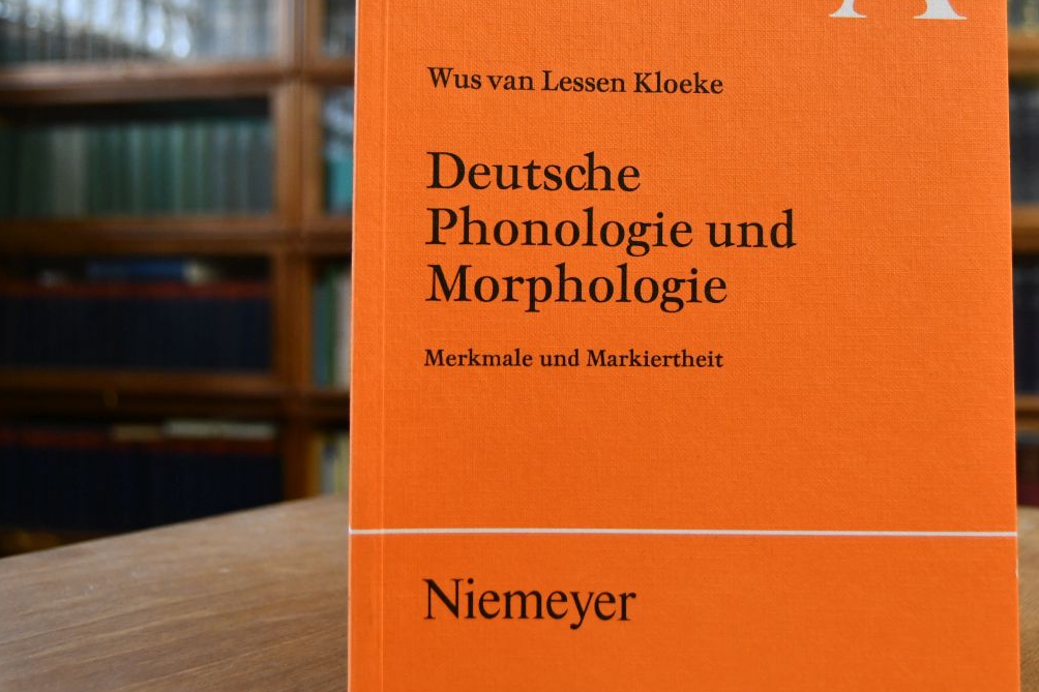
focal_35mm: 46
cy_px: 261
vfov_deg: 29.1
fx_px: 1327
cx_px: 573
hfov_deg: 42.7
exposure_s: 1/125
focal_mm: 22
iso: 1600
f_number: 3.5
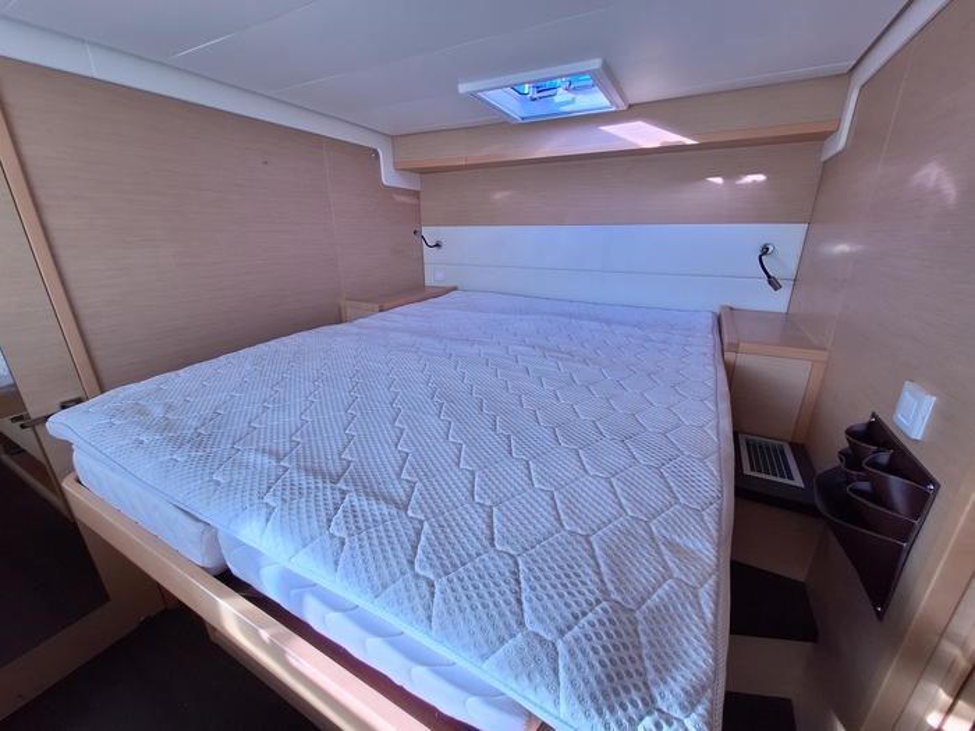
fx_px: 366
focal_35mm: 13
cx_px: 488
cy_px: 366
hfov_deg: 106.2
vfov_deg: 89.9
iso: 40
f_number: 2.2
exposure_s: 1/101
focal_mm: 1.74
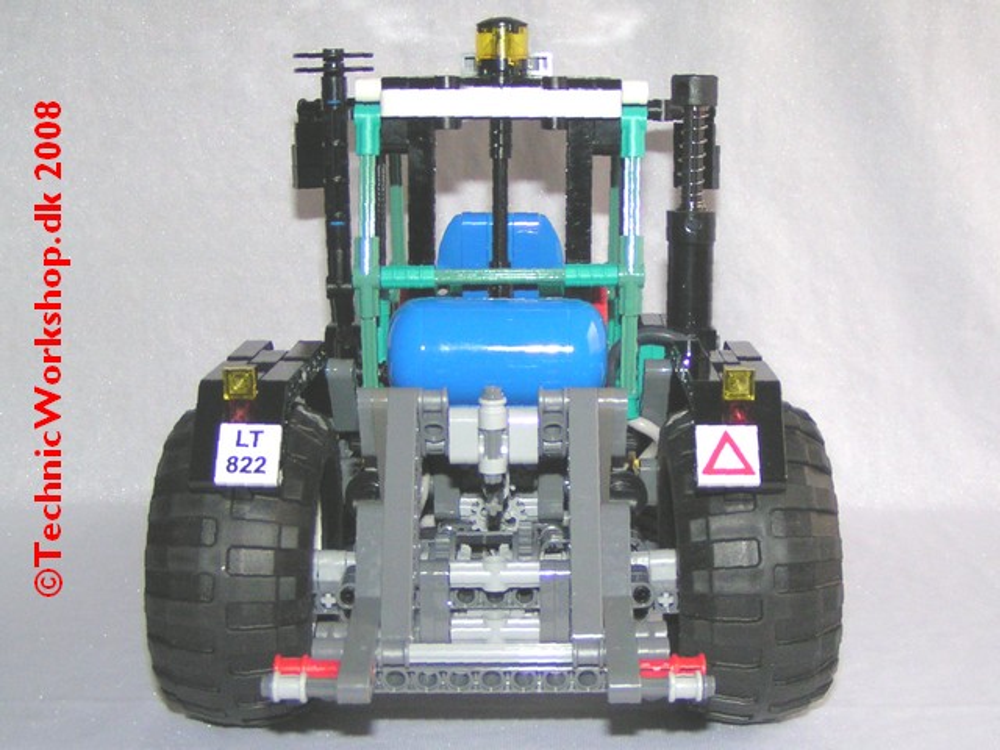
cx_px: 500
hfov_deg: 49.0
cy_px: 375
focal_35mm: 38
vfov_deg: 37.7
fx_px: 1098
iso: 200
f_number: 2.8
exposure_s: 1/40
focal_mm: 5.8
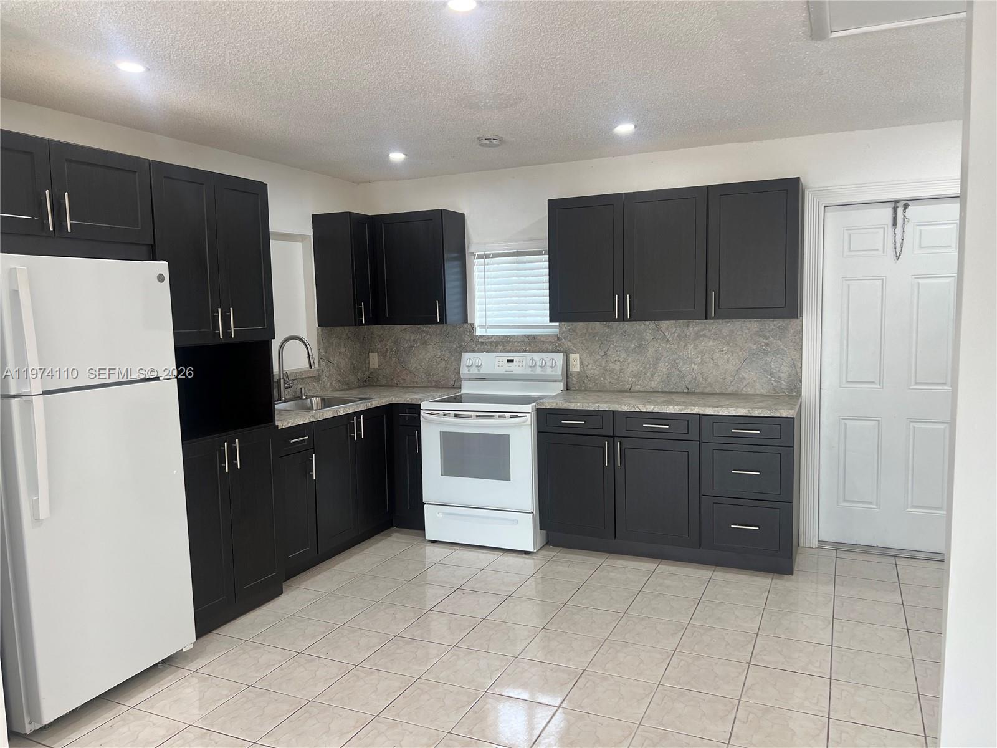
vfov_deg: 53.1
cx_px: 498
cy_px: 374
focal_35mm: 26
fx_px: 749
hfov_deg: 67.3
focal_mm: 5.7
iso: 80
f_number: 1.5
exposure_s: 1/120
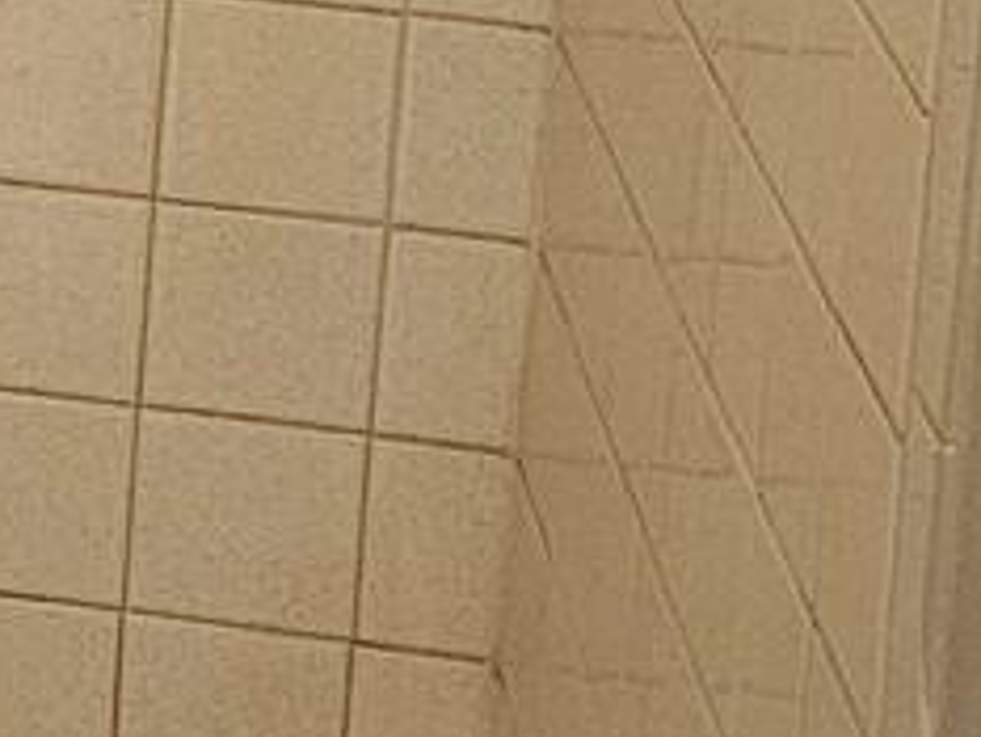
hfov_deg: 10.7
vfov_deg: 8.9
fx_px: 4480
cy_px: -754
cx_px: -1335
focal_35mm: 158
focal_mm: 6.3
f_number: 1.7
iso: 500
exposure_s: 1/120
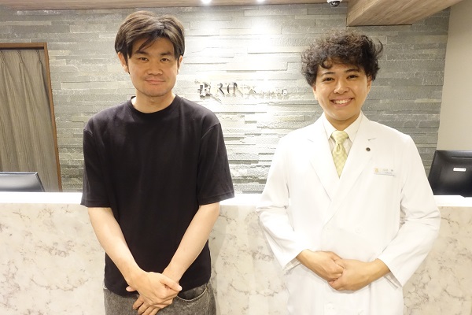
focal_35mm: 24
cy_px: 158
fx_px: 315
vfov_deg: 53.1
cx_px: 236
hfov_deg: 73.7
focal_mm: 8.8
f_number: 7.1
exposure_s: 1/10
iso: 2000
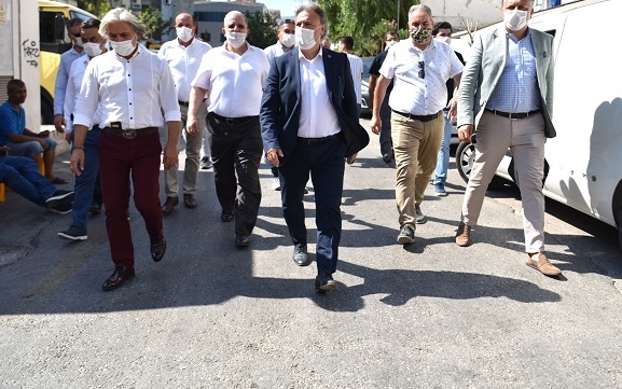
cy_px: 131
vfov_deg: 39.0
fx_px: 543
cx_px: 327
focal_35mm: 32
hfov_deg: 59.6
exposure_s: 1/5000
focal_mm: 24
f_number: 2.8
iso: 250
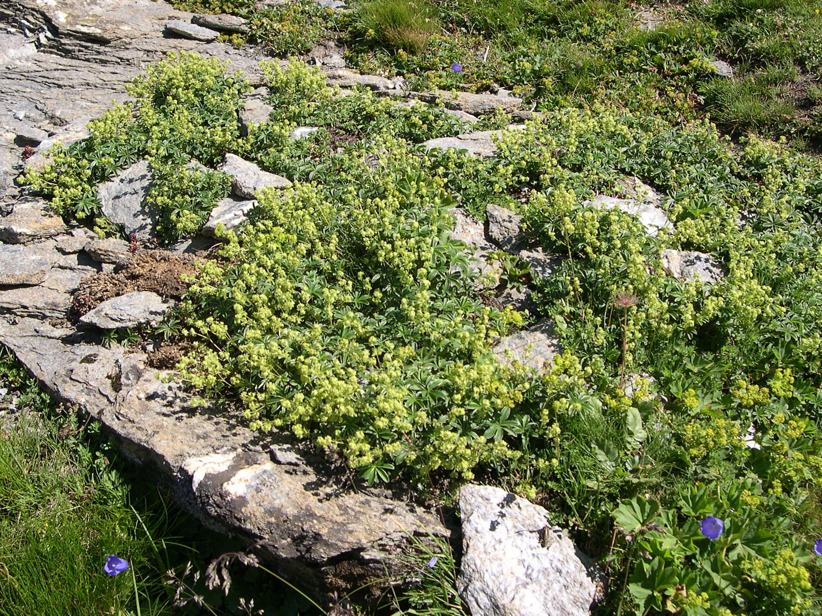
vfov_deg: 37.7
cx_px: 411
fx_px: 902
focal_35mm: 38
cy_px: 308
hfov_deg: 49.0
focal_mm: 8
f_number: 7.6
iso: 100
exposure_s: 1/132
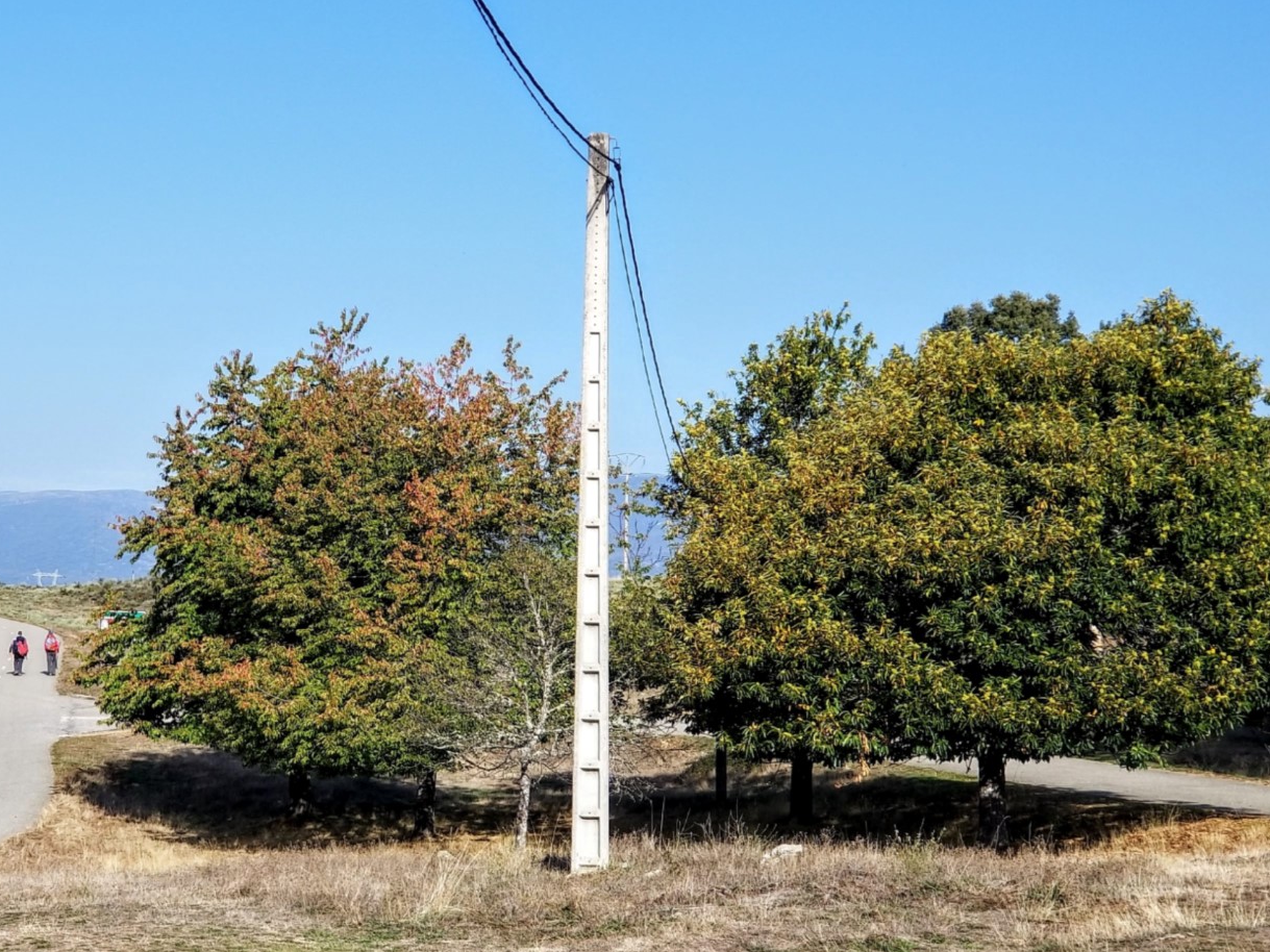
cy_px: 585
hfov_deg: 22.6
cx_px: 359
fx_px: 3155
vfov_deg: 17.1
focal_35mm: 86
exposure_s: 1/782
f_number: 2.4
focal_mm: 6
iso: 25
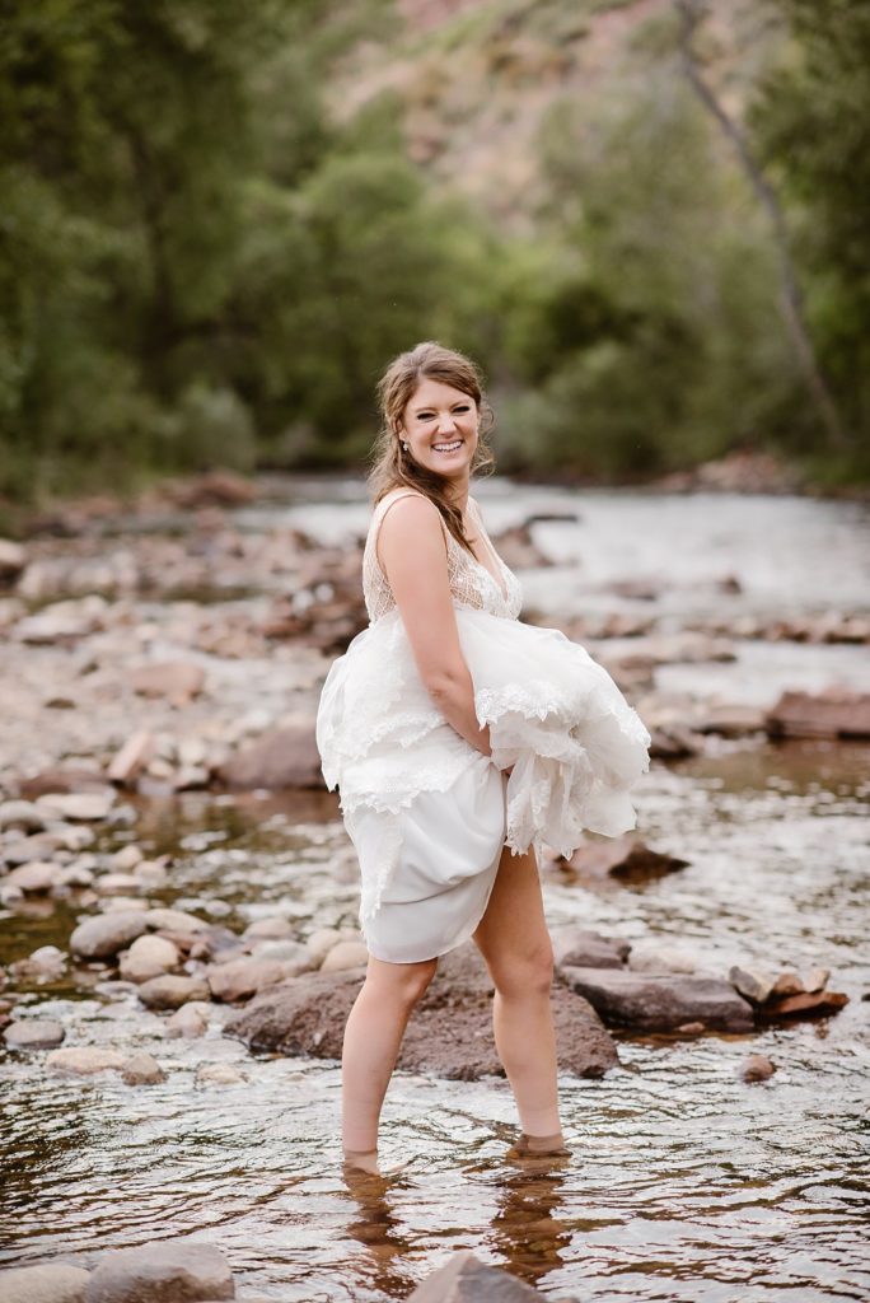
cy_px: 652
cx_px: 435
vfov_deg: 23.9
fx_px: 3077
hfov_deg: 16.1
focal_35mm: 85
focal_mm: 85
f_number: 2.2
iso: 200
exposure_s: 1/800
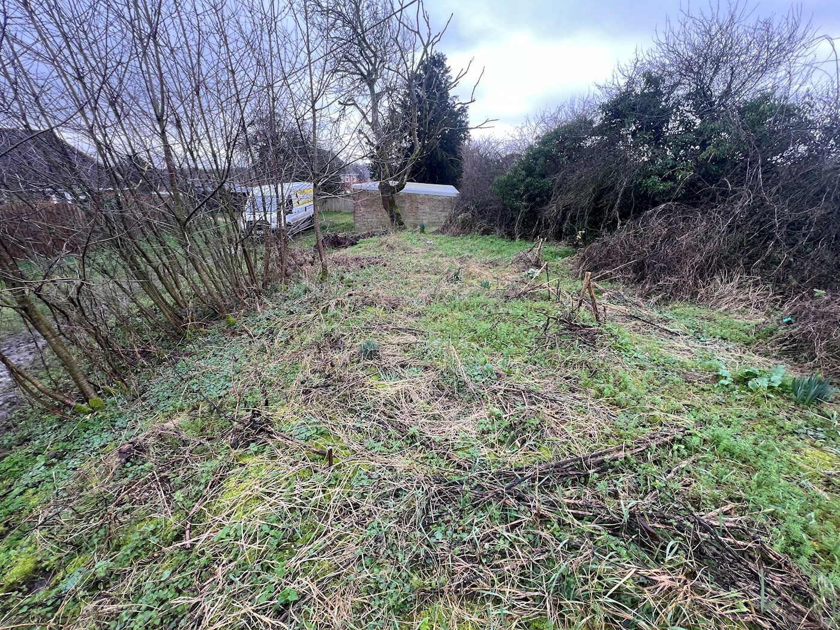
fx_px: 315
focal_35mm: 13
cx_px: 420
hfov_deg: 106.2
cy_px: 315
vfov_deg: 89.9
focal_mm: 1.57
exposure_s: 1/99
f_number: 1.8
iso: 50
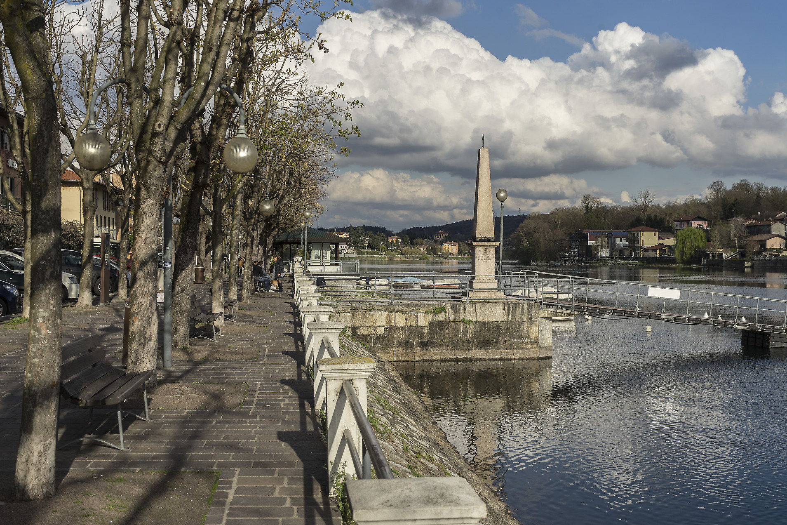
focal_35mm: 44
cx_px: 455
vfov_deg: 30.5
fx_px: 962
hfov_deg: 44.4
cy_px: 264
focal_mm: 35
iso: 100
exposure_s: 1/200
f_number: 11
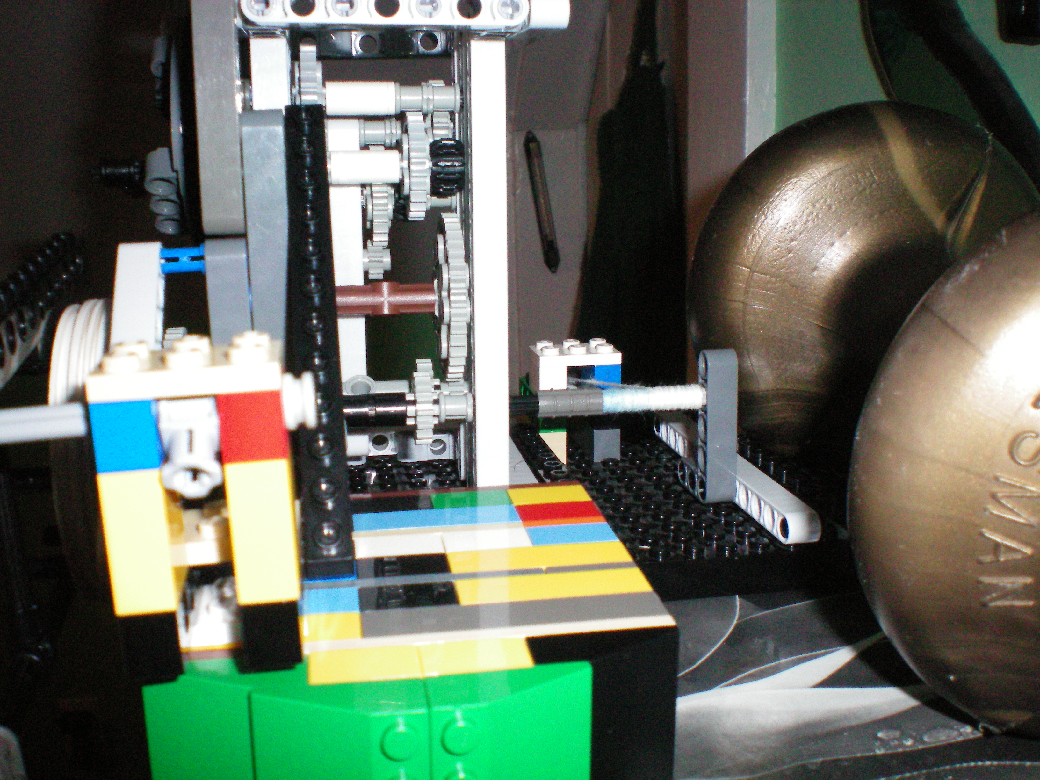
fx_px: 1142
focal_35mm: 38
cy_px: 390
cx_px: 520
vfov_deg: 37.7
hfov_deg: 49.0
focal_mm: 6.3
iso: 400
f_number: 4.6
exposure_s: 1/60
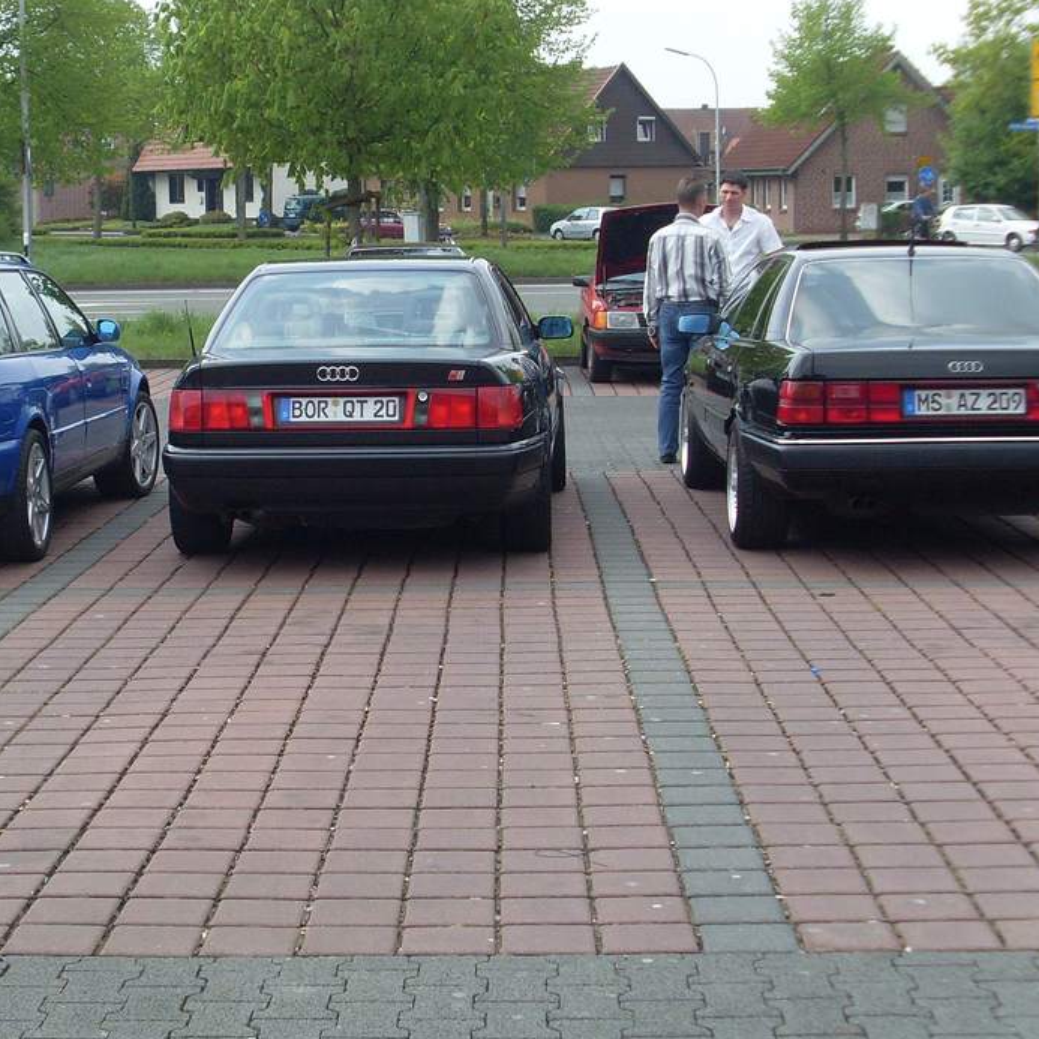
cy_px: 423
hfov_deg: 23.0
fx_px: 2547
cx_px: 343
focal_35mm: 75
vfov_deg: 23.0
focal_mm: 8.1
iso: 80
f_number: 8.7
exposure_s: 1/125
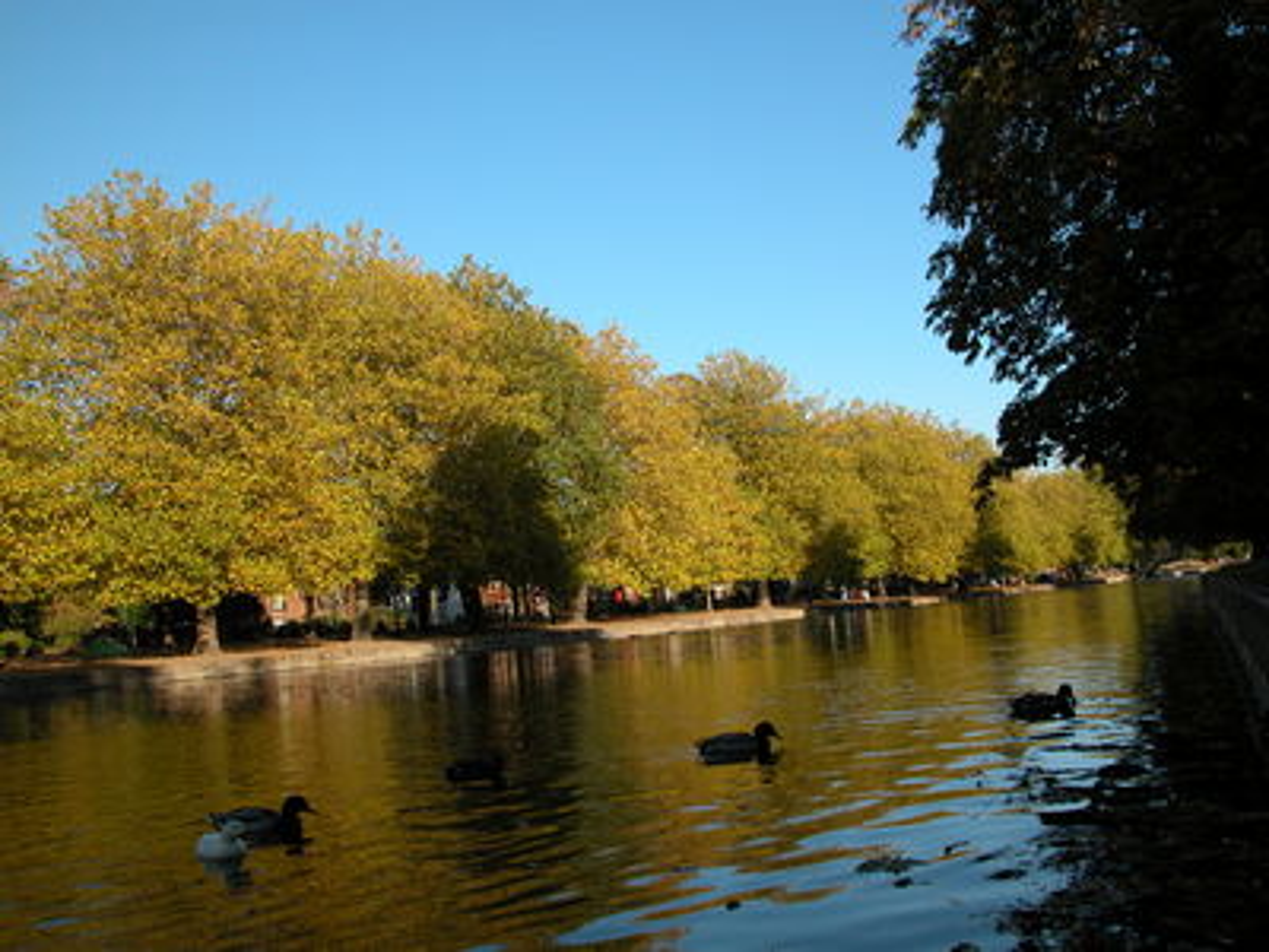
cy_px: 476
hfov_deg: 52.6
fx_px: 1283
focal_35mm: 35
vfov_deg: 40.7
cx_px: 634
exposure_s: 1/281
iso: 100
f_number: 5.6
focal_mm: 8.9
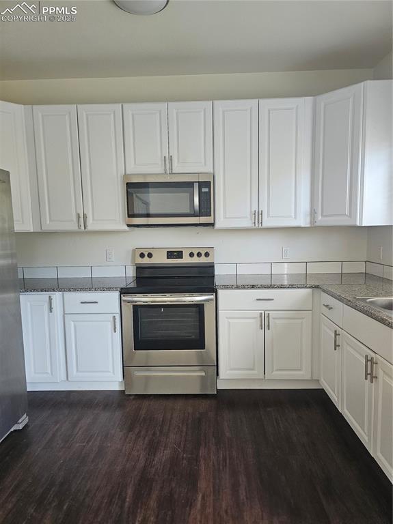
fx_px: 349
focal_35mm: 23
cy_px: 262
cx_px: 196
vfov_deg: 74.0
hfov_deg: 58.8
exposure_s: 1/120
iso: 250
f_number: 1.7
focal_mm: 6.3
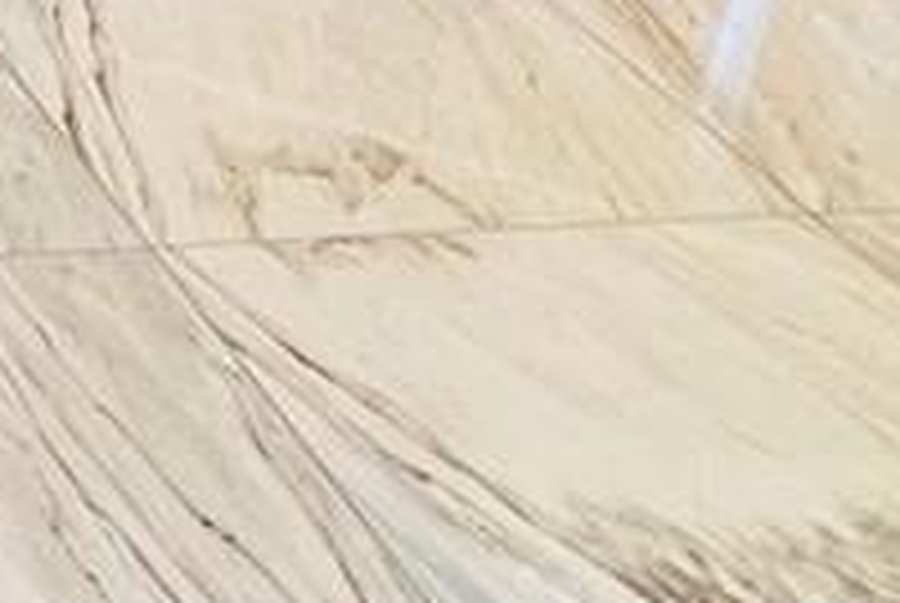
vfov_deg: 9.4
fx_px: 2704
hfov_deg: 15.4
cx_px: -860
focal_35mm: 108
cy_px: -1310
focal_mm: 1.57
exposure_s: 1/60
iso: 160
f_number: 1.8
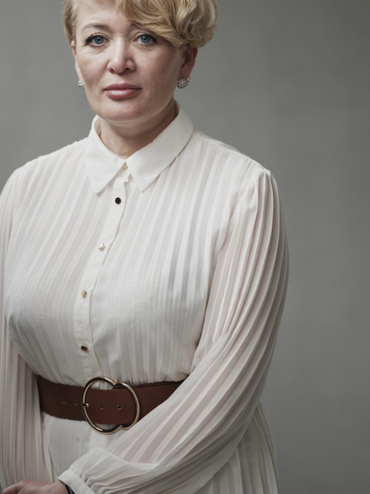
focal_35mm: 146
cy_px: 269
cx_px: 138
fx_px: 2080
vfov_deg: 13.5
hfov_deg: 10.2
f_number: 2.5
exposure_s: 1/160
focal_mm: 110
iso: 400
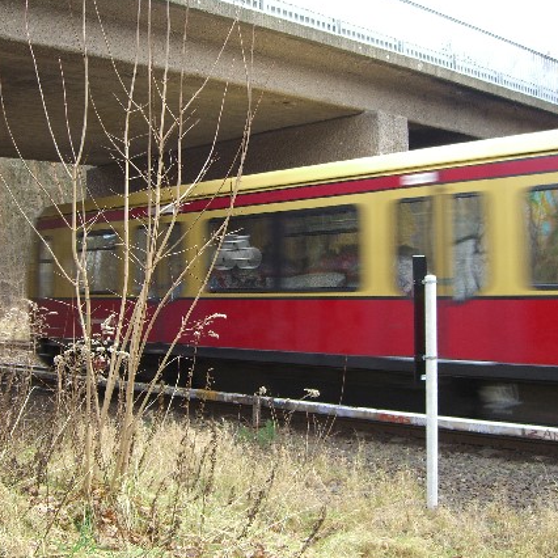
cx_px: 226
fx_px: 839
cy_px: 280
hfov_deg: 36.7
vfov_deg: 36.8
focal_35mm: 46
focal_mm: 7.9
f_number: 2.8
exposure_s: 1/100
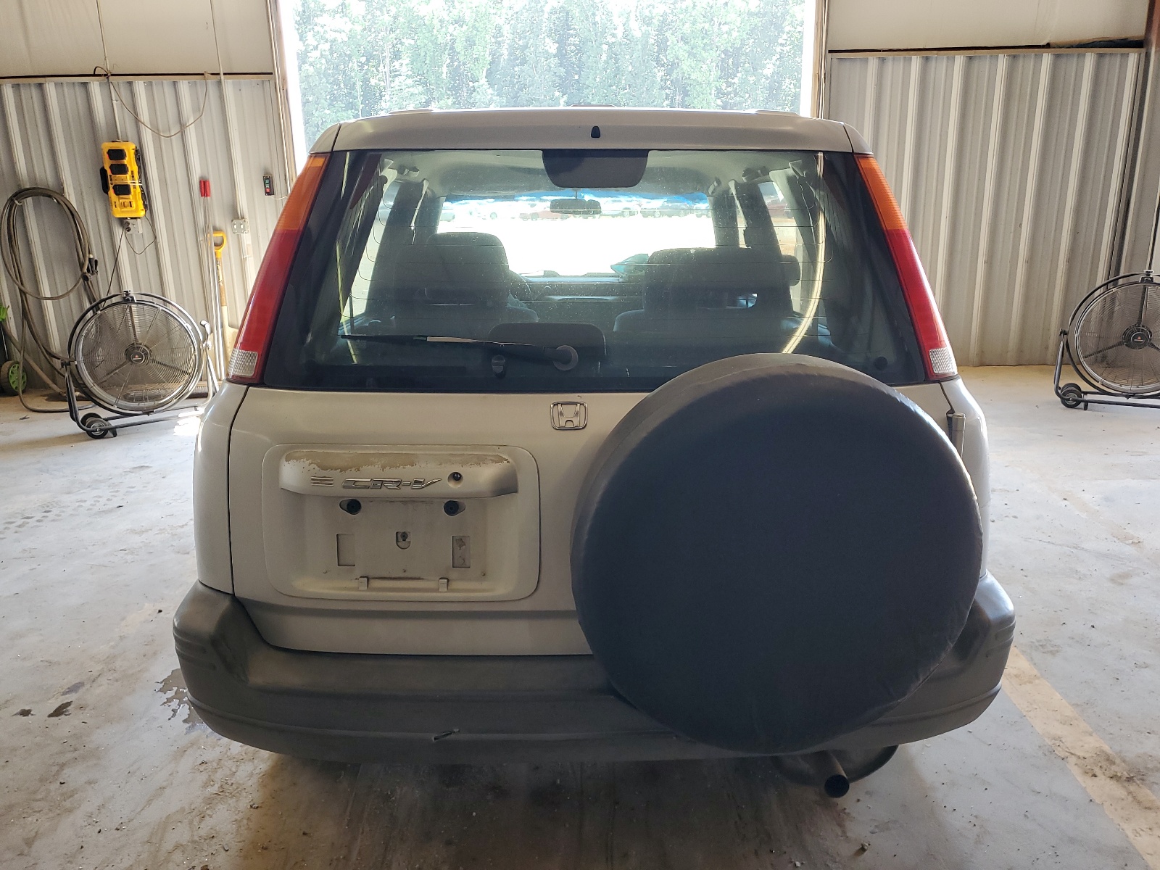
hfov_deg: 67.3
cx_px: 580
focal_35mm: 26
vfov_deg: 53.1
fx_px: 871
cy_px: 435
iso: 74
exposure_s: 1/120
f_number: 1.5
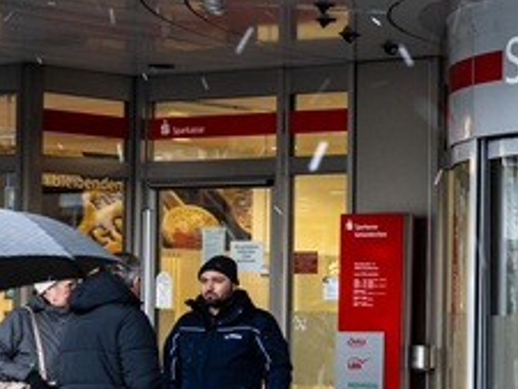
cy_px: 235
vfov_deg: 12.1
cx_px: 891
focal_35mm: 123
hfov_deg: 14.4
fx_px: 1842
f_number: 4.5
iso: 640
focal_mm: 24
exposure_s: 1/30
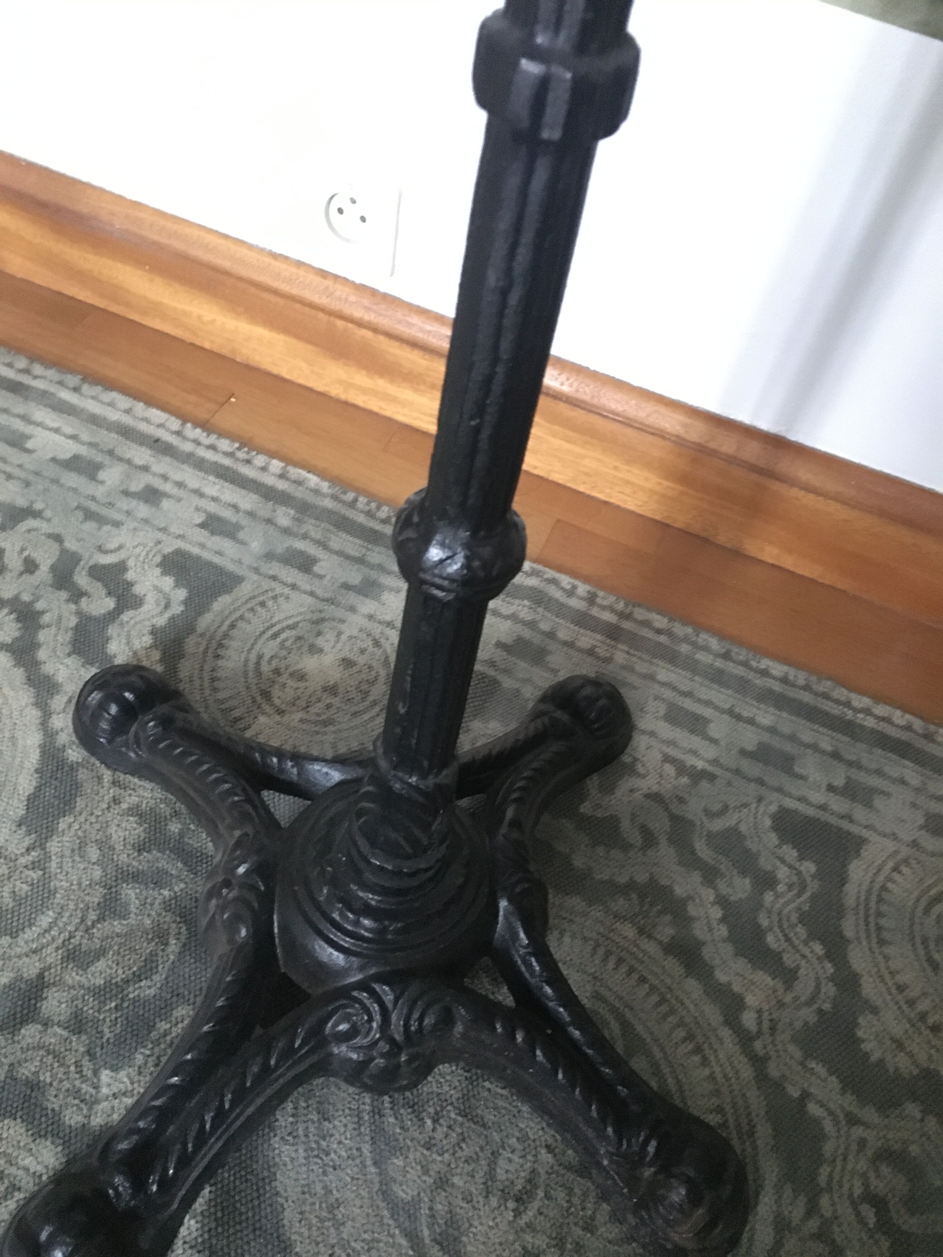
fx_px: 1053
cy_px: 628
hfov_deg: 48.2
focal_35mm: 29
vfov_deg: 61.7
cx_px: 472
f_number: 2.2
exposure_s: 1/17
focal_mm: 4.15
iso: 800
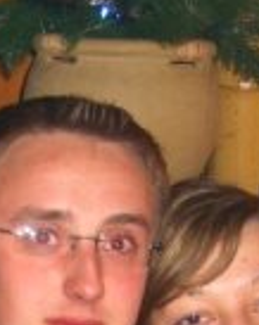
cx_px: 38
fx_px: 1567
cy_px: 491
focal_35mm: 163
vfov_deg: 11.4
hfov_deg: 9.4
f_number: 2.8
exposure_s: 1/60
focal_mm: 7.9
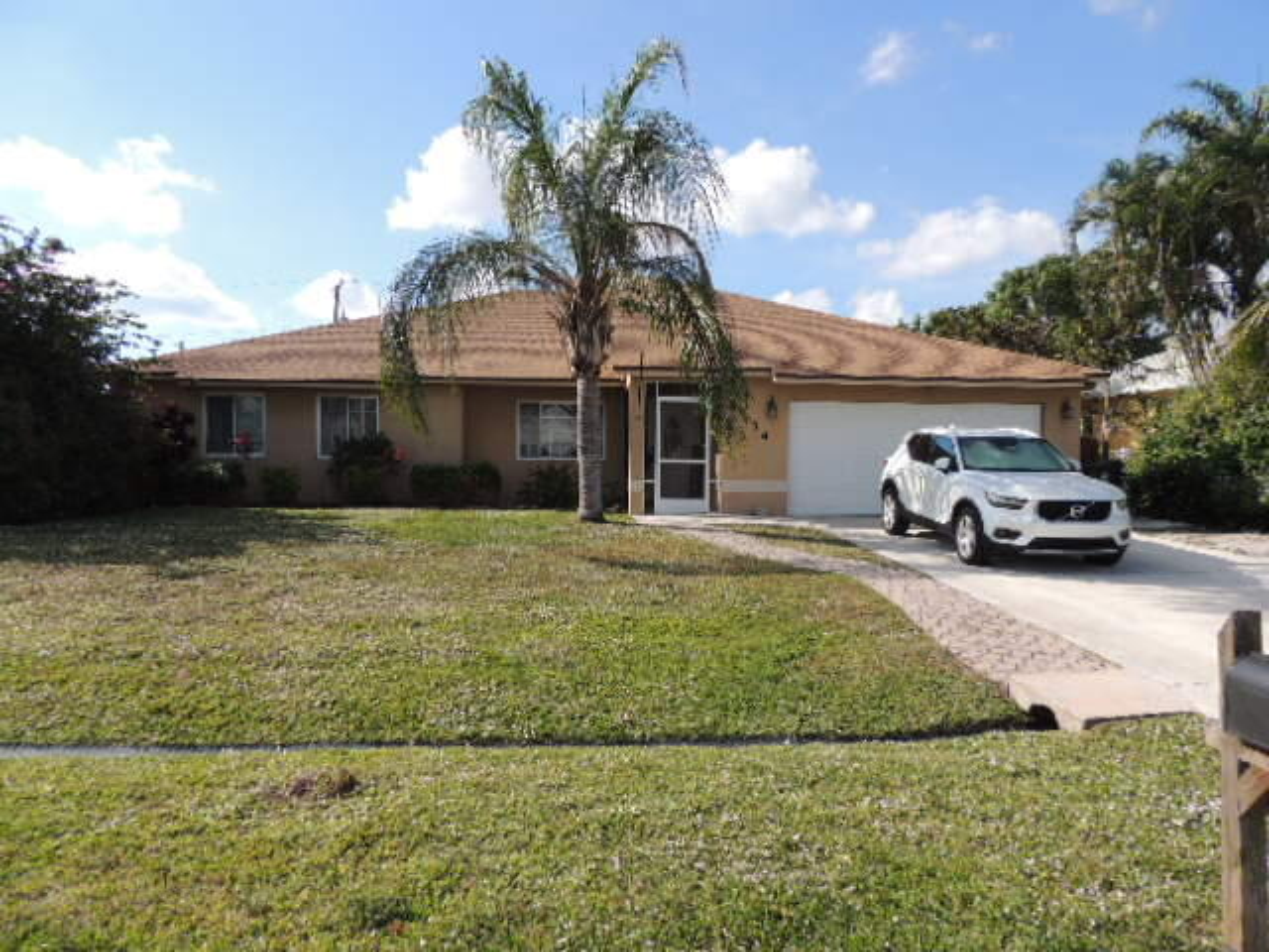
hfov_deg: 71.6
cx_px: 634
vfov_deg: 56.8
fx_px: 880
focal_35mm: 24
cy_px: 476
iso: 100
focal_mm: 4.3
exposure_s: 1/1000
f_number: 3
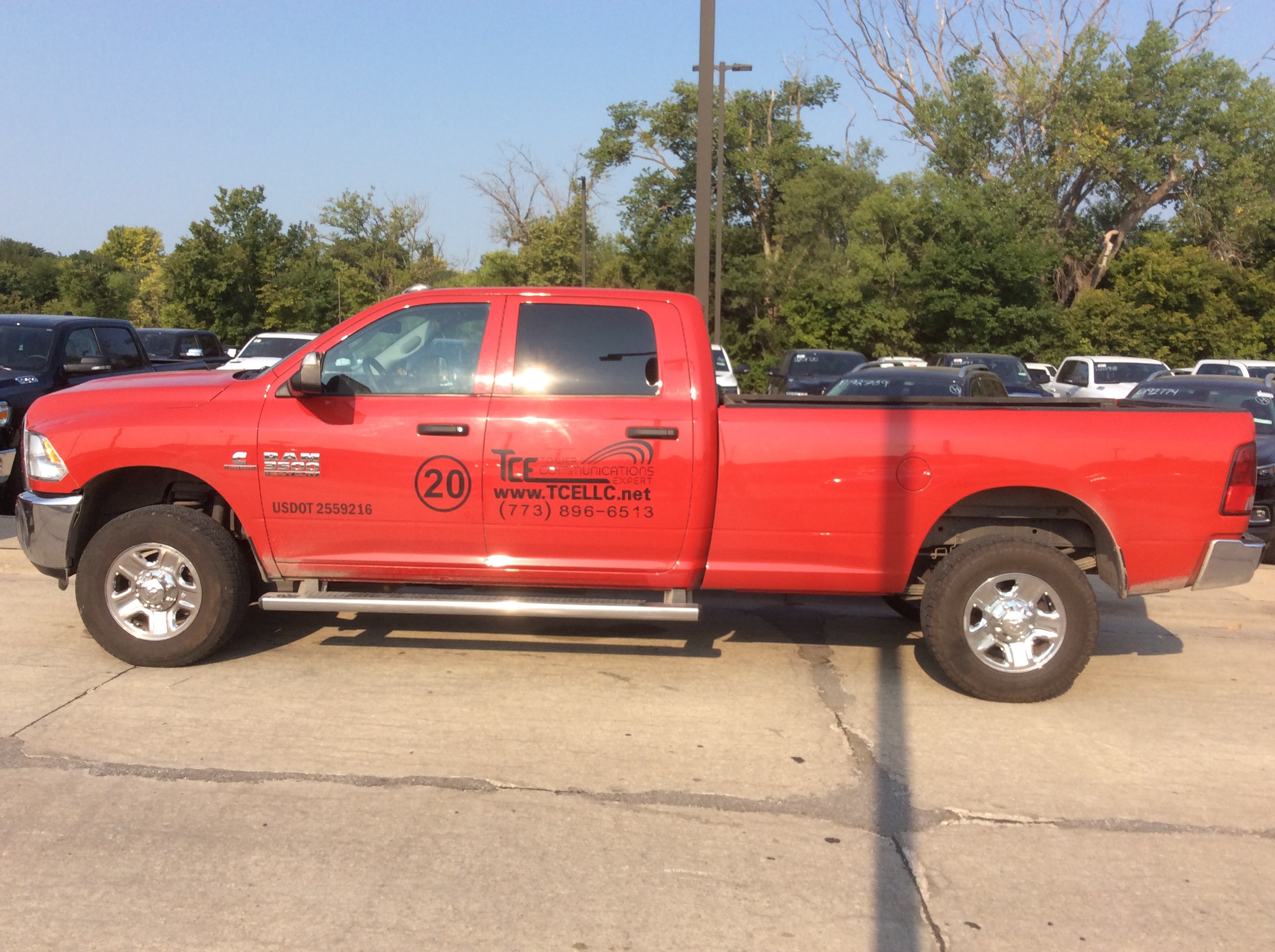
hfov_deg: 56.9
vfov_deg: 44.1
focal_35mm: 32
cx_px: 638
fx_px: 1177
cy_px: 476
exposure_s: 1/969
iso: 32
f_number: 2.4
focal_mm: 3.3
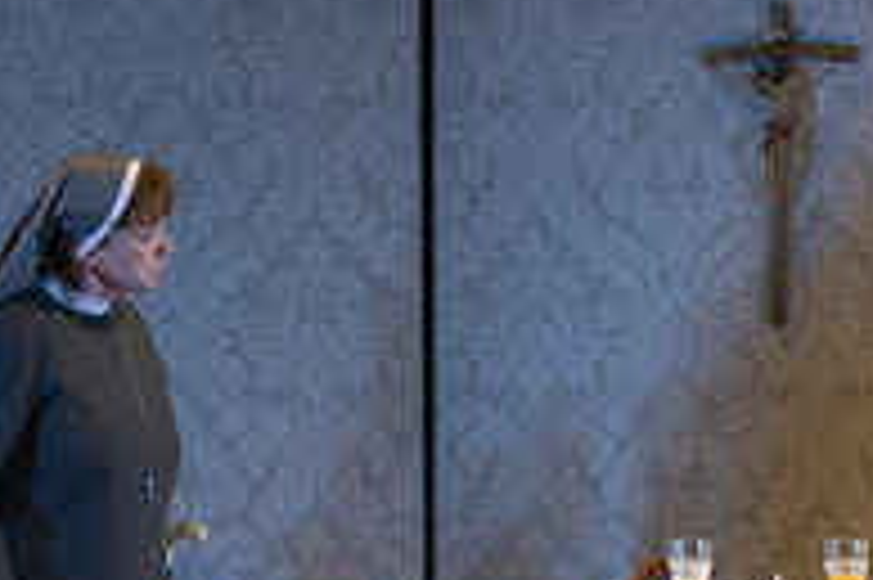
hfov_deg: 10.3
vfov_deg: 6.8
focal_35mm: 200
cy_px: 638
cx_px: 722
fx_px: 4846
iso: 1600
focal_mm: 86
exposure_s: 1/200
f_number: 5
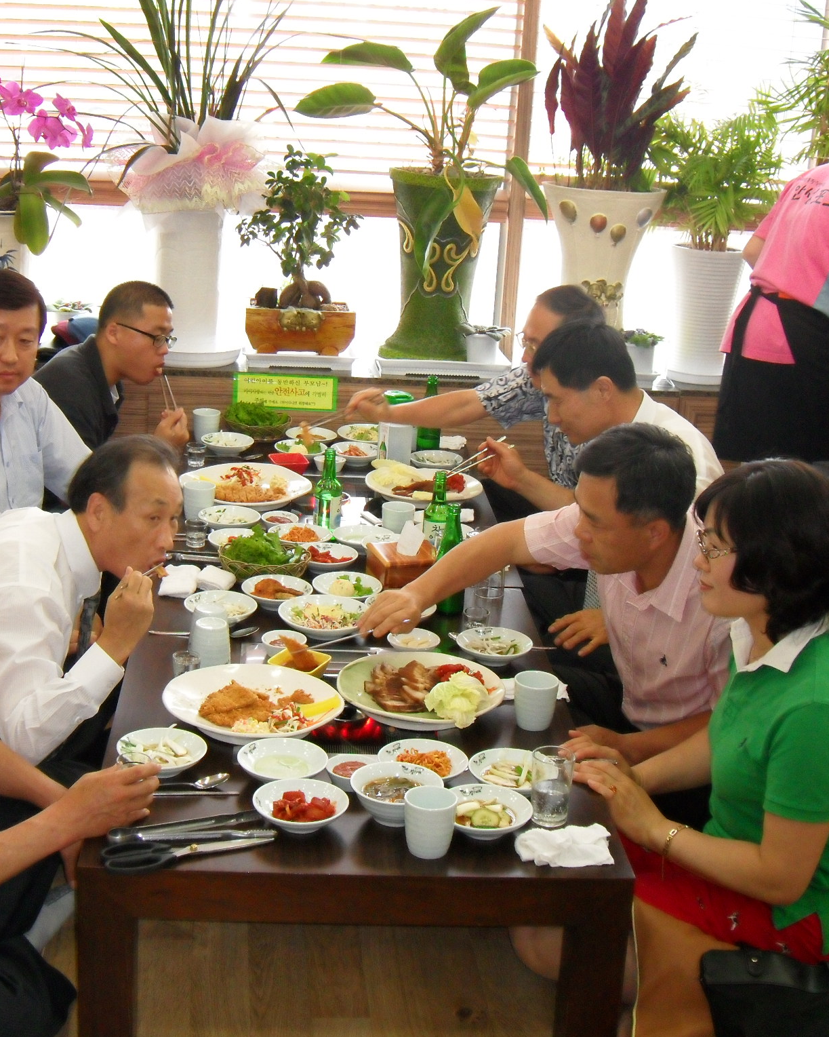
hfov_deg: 29.6
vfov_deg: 36.7
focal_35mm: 51
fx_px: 1564
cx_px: 357
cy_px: 520
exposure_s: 1/45
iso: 320
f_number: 3.7
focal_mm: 7
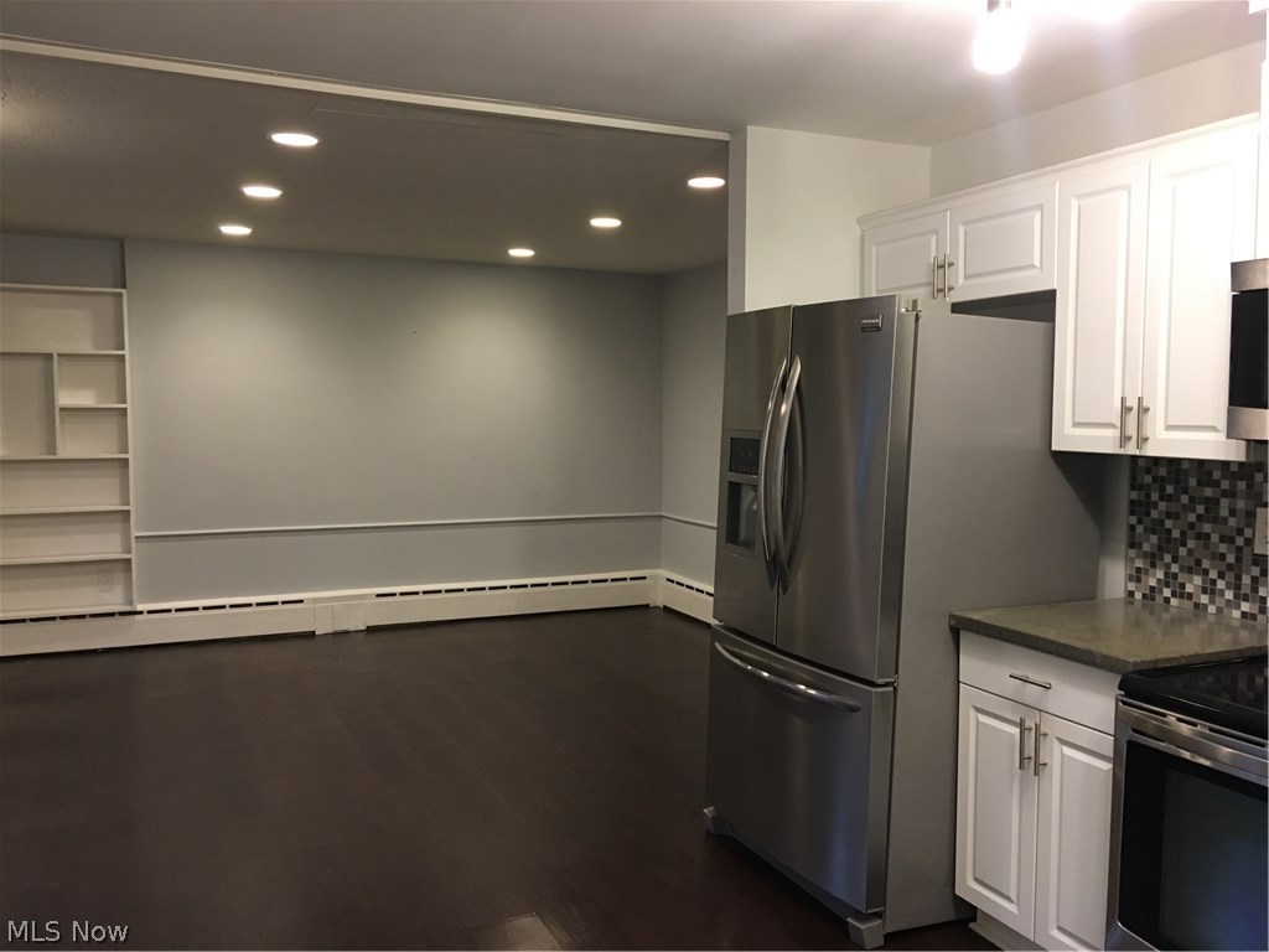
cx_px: 634
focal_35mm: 29
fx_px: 1063
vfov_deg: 48.2
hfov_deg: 61.7
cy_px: 476
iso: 100
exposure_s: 1/30
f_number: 2.2
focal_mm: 4.15
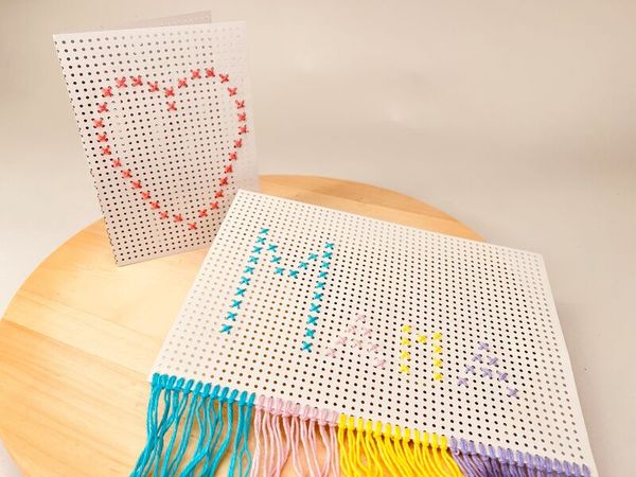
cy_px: 238
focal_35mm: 26
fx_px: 478
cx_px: 318
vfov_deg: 53.1
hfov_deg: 67.3
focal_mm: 5.7
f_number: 1.5
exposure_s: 1/643
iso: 50
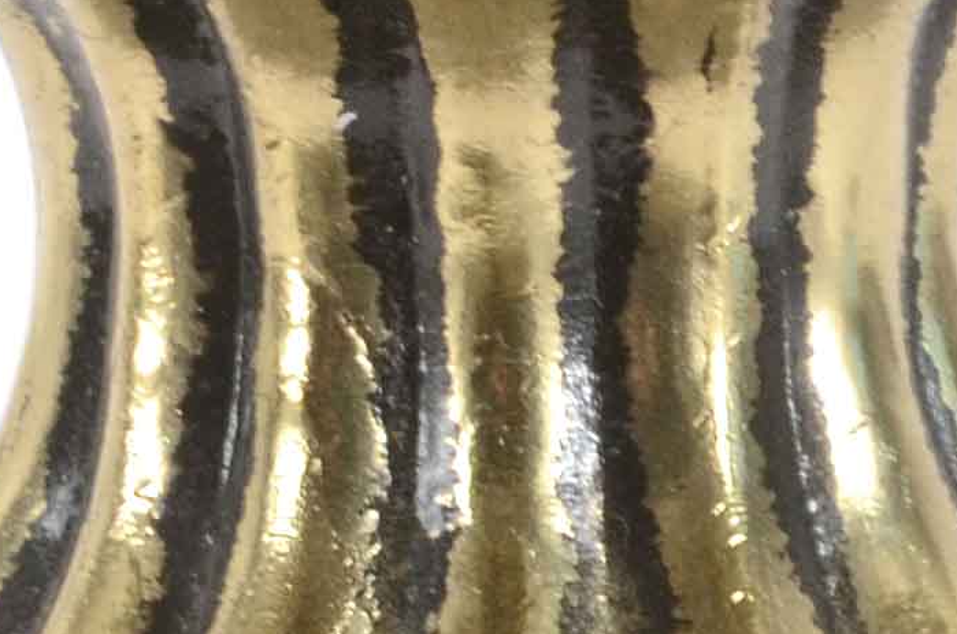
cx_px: 660
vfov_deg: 1.2
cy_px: -160
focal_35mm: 1111
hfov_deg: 1.9
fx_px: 29461
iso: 400
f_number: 13
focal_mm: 105
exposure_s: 1/160
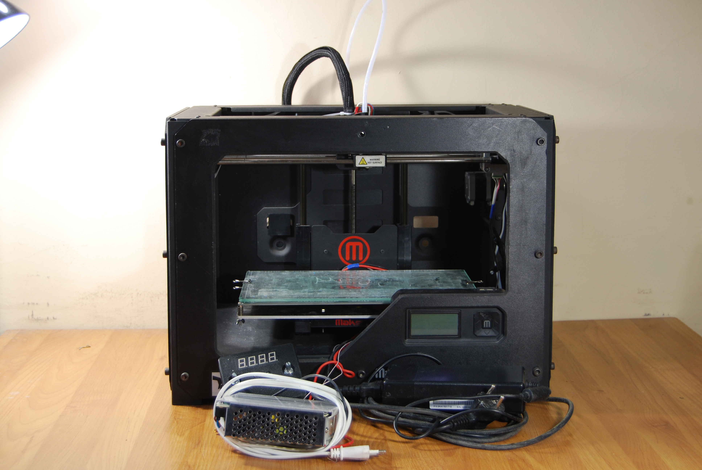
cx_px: 351
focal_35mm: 57
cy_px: 235
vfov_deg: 23.8
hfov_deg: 35.0
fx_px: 1113
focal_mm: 38
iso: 200
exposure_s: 1/13
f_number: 4.8
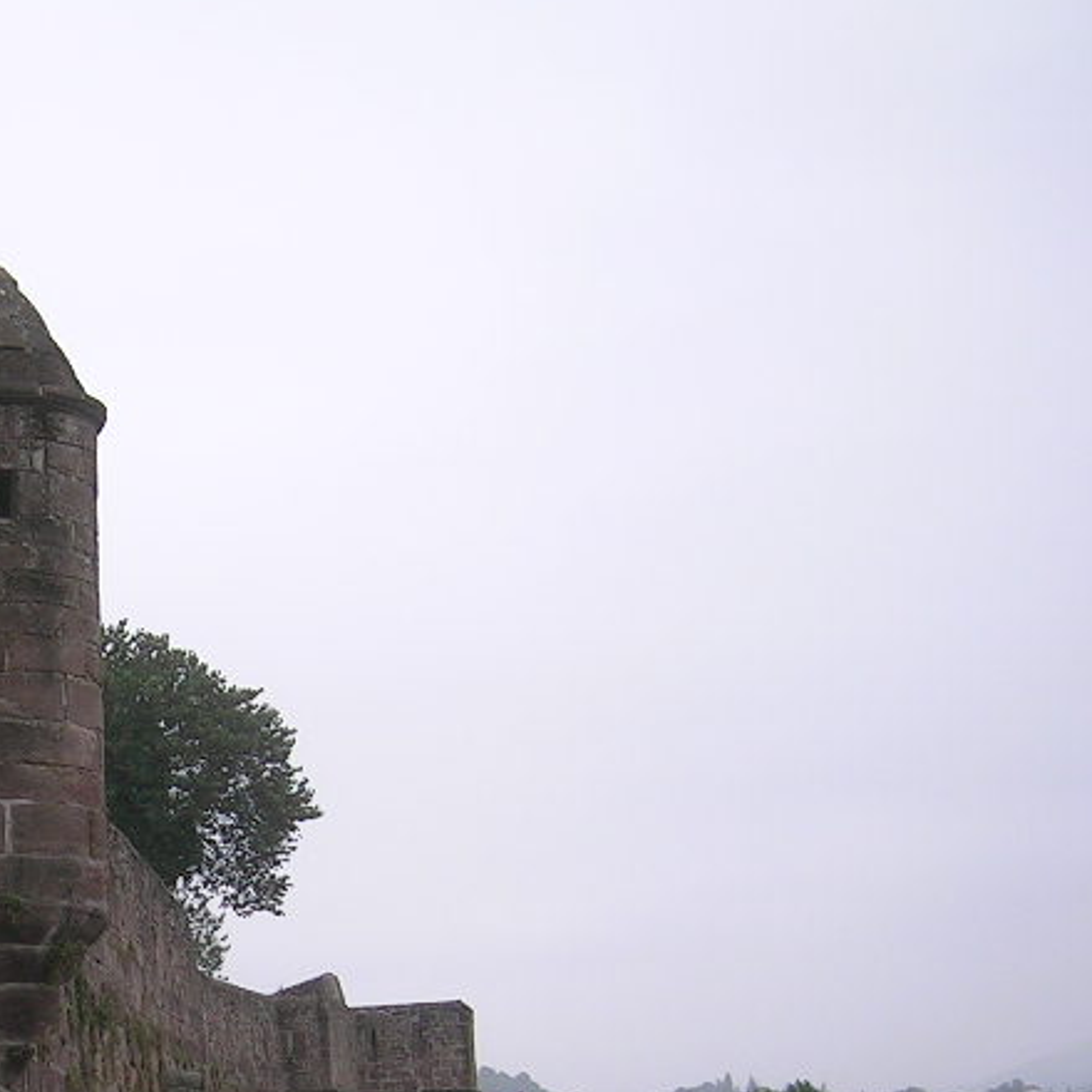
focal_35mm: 72
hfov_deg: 23.2
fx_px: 2570
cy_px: 903
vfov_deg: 23.6
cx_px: 60
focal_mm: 5.4
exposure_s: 1/78.2
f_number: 2.8
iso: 50
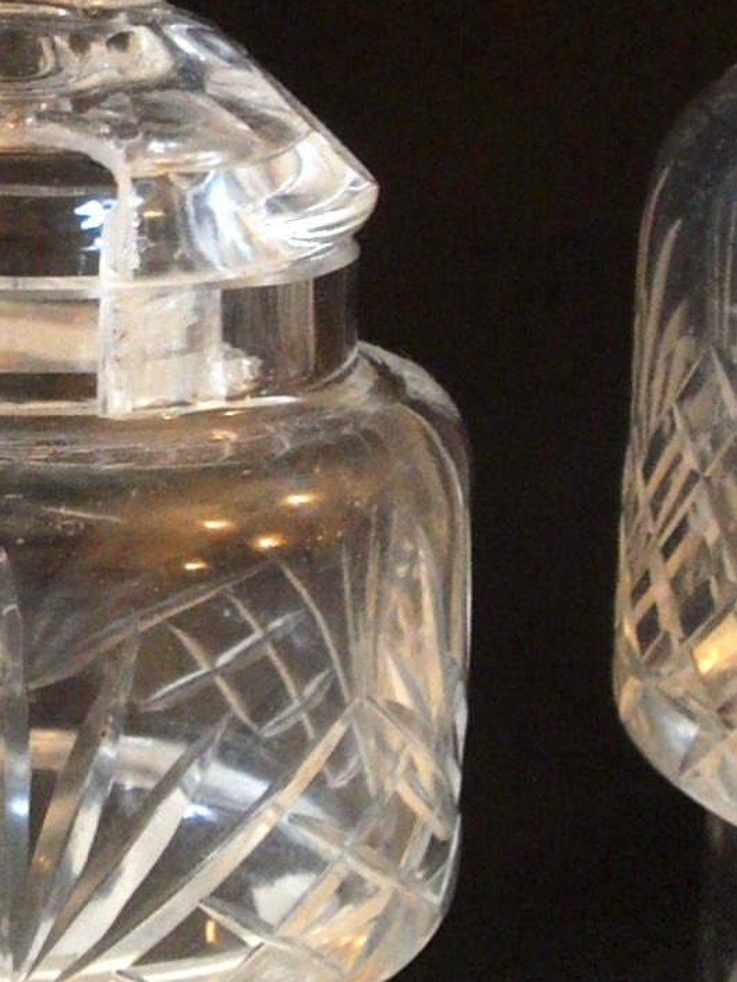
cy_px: 293
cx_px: 110
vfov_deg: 21.6
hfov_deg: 16.3
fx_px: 2554
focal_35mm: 90
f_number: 2.9
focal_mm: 5.45
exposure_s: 1/15
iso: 500
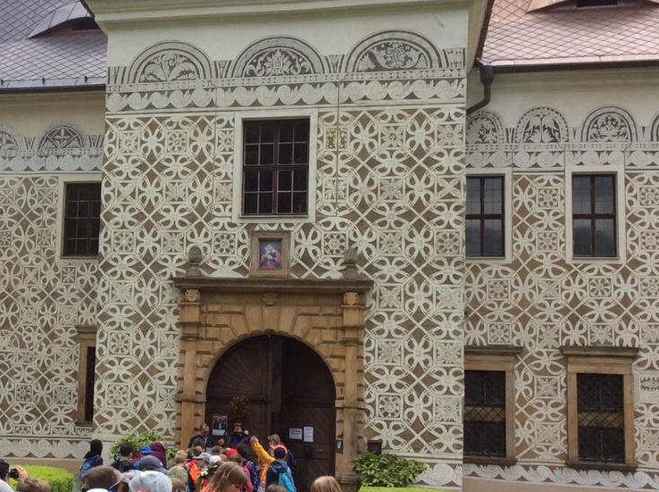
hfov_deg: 32.3
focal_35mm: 58
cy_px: 282
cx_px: 128
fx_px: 1102
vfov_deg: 25.1
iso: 32
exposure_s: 1/894
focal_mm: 3.3
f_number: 2.4
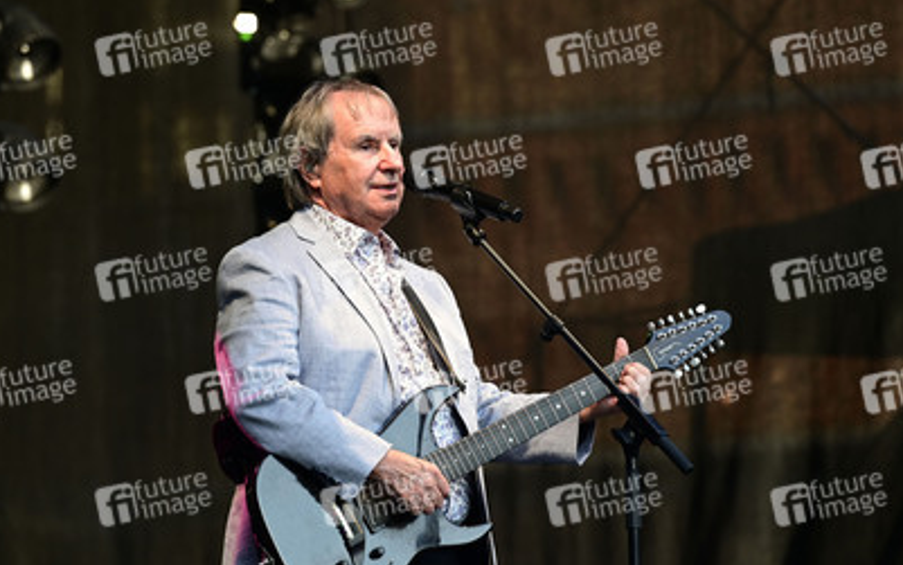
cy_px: 331
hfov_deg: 9.2
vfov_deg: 5.7
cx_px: 409
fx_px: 5638
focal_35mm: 229
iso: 320
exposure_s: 1/500
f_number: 4.5
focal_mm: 200
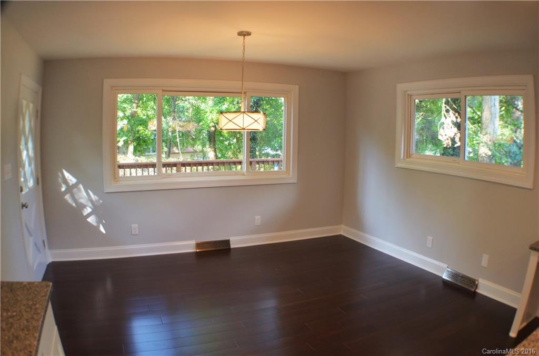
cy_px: 178
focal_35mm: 33
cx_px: 270
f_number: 4
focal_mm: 22
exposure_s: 1/80
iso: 800
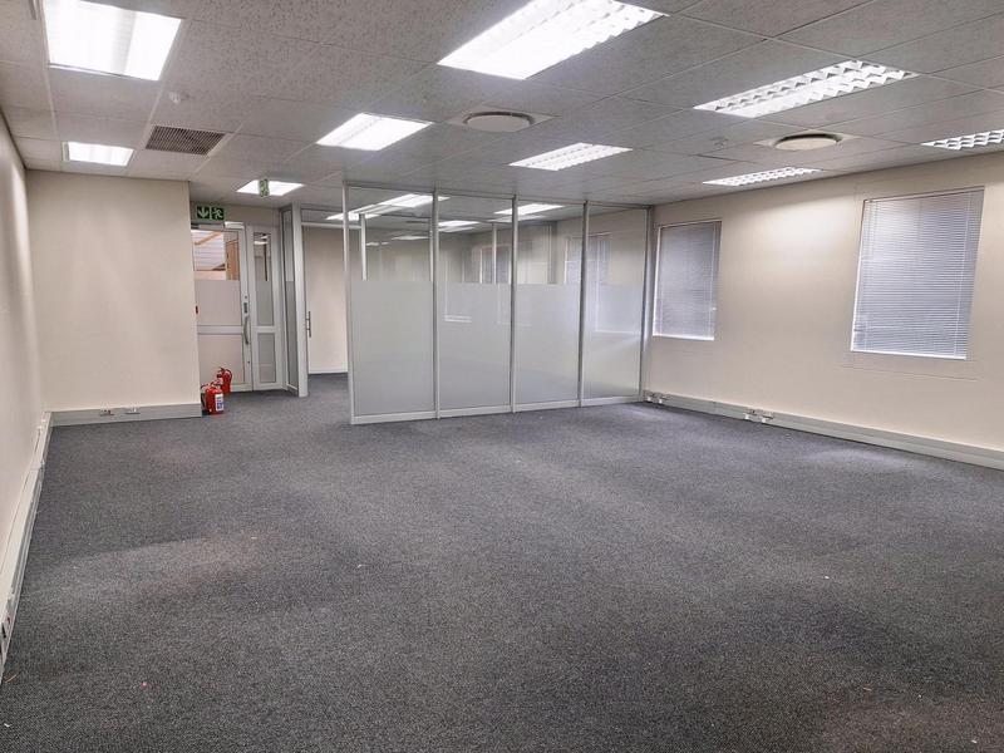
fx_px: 667
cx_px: 502
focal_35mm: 23
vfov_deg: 58.9
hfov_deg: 73.9
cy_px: 376
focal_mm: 5.54
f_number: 1.8
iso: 64
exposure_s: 1/100
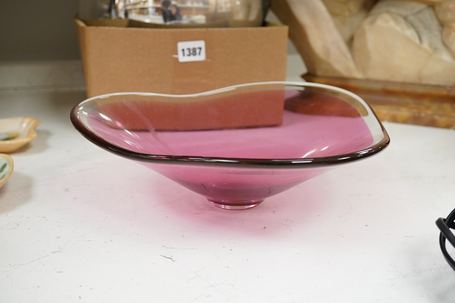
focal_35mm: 45
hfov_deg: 43.6
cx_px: 228
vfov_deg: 29.9
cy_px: 152
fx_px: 569
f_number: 8
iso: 2500
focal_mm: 30
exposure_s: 1/160
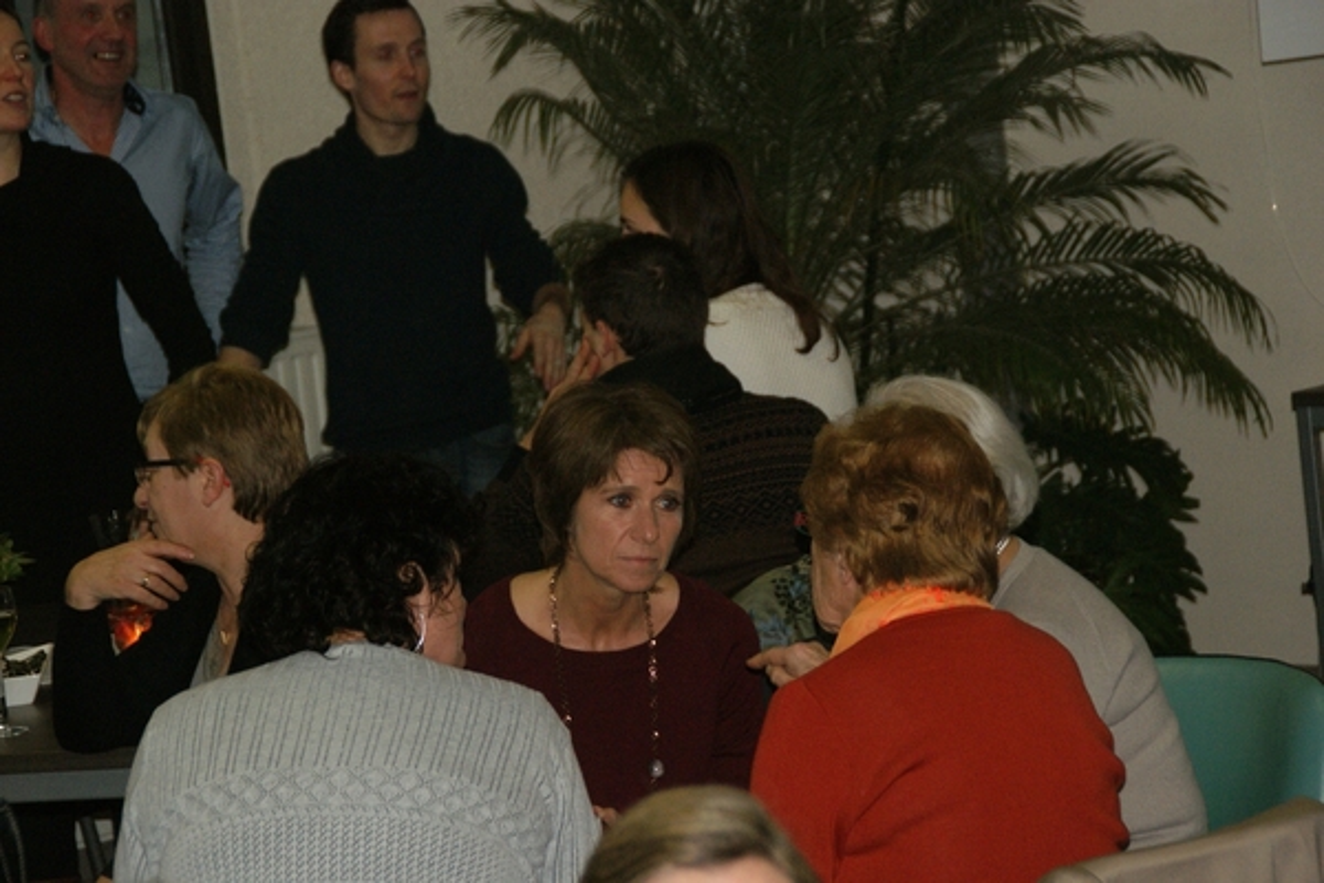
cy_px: 442
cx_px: 662
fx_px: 5516
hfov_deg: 13.7
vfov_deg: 9.1
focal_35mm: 150
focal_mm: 100
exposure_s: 1/125
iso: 400
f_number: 6.3
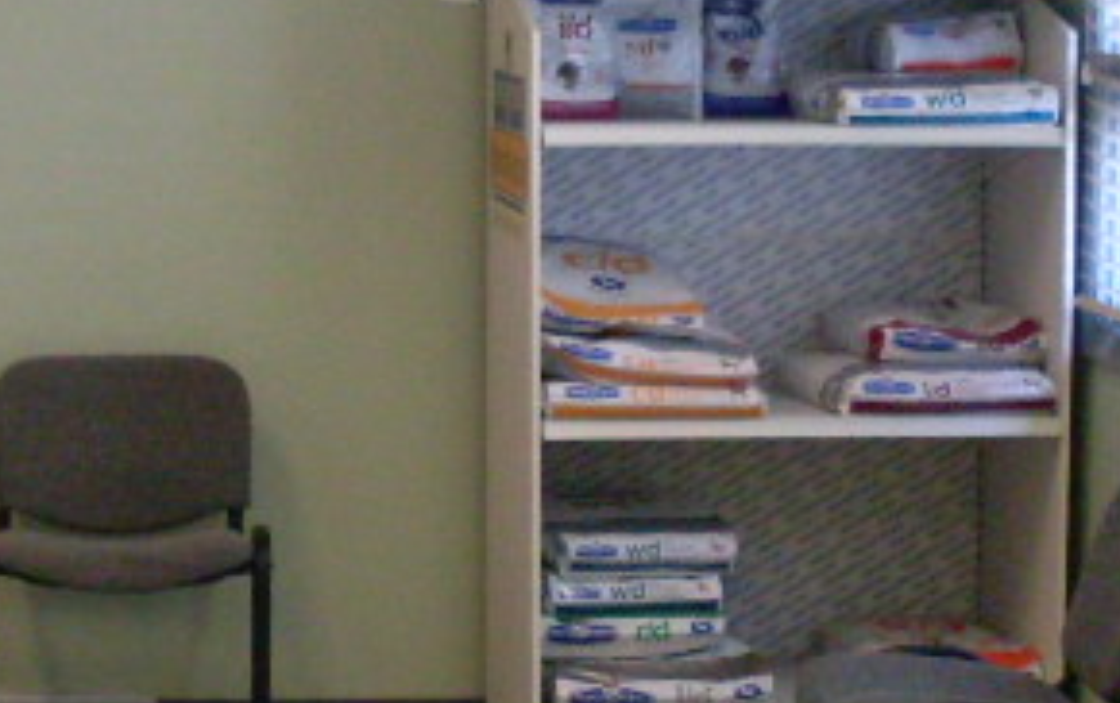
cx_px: 286
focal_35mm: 142
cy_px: 193
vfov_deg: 9.2
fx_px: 4339
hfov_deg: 14.6
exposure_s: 1/45
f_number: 2.8
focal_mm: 6.3
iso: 200
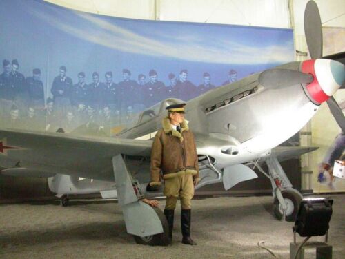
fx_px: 379
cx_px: 172
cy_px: 130
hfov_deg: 49.0
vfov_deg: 37.7
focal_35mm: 38
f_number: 3
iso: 800
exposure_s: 1/63.5
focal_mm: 7.85
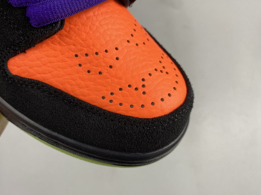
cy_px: 100
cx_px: 123
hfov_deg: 63.4
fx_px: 211
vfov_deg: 49.7
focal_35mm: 28
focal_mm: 4.25
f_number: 1.8
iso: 40
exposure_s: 1/100
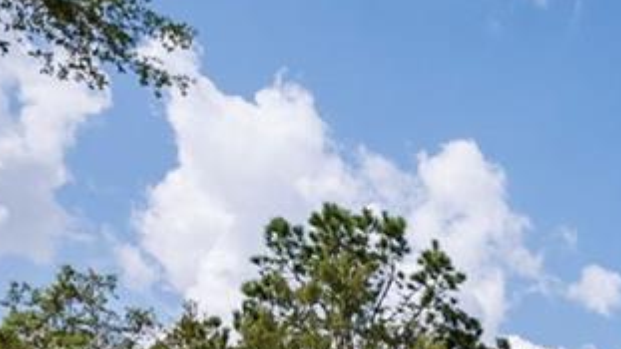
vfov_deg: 12.6
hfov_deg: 21.3
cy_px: 671
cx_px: 897
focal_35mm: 86
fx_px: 1416
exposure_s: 1/1250
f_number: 8
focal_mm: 16
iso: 250
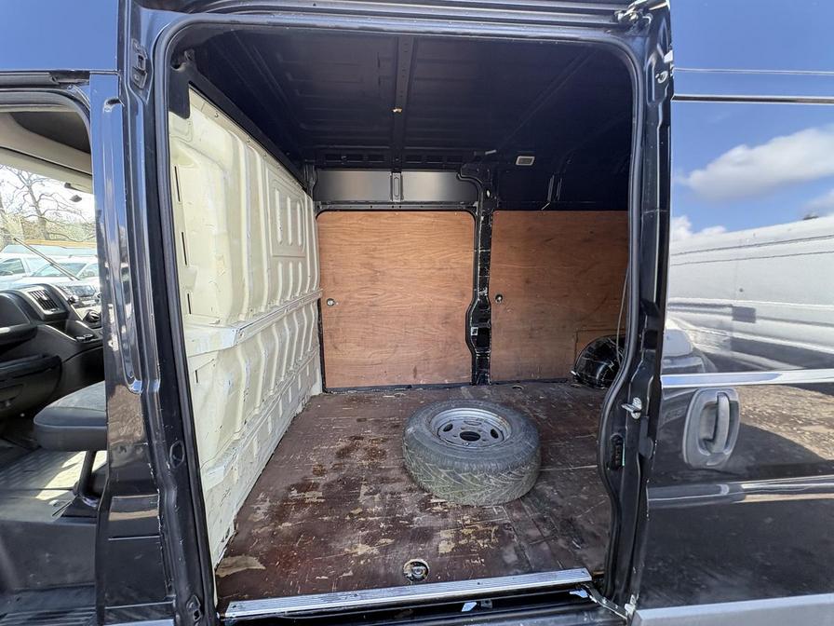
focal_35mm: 14
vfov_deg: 85.7
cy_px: 313
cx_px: 417
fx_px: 337
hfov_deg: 102.1
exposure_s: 1/99
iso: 100
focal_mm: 2.22
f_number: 2.2
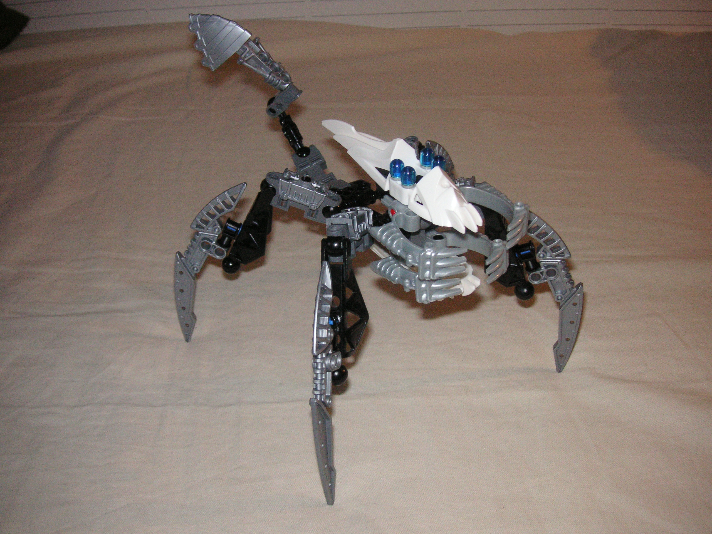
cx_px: 356
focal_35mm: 37
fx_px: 761
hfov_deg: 50.1
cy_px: 267
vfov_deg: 38.7
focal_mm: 6.1
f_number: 2.8
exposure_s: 1/45
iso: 160
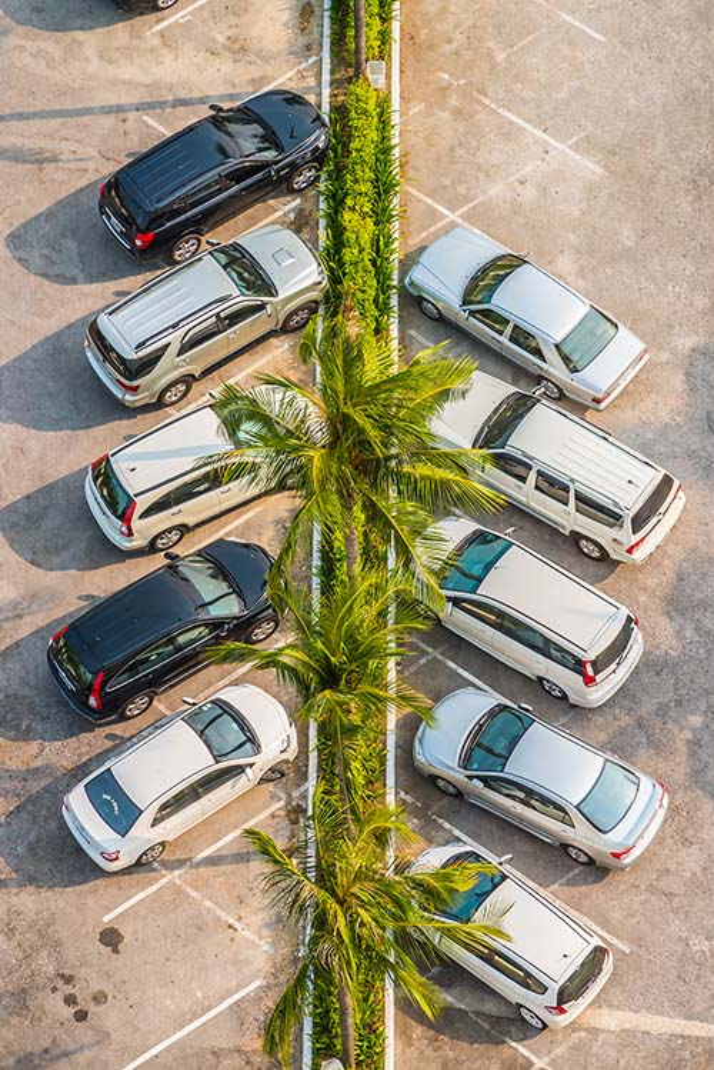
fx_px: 3566
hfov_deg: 11.4
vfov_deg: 17.1
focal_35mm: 120
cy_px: 535
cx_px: 357
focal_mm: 120
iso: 200
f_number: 13
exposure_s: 1/400
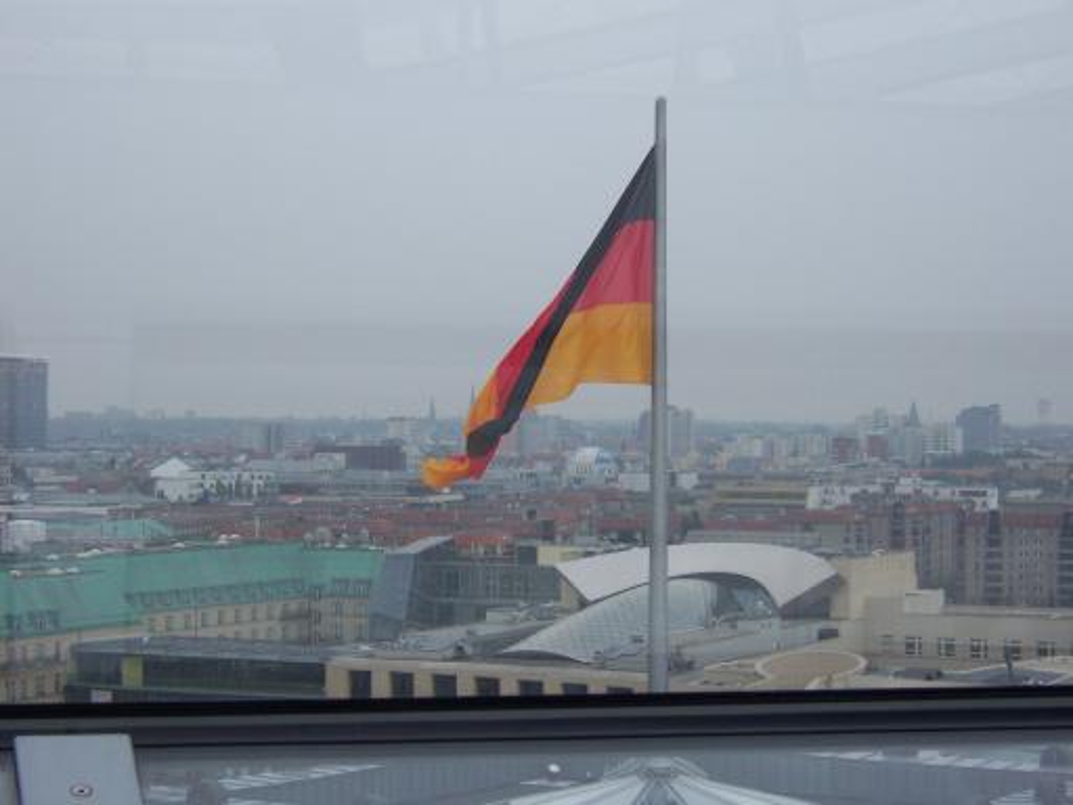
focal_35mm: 100
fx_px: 3100
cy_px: 402
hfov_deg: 19.6
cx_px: 536
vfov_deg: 14.8
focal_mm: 16.6
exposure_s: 1/125
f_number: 4.9
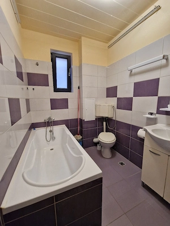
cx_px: 85
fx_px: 85
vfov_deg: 106.2
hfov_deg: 89.9
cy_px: 113
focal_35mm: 13
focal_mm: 2.2
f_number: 2.2
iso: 320
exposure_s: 1/50
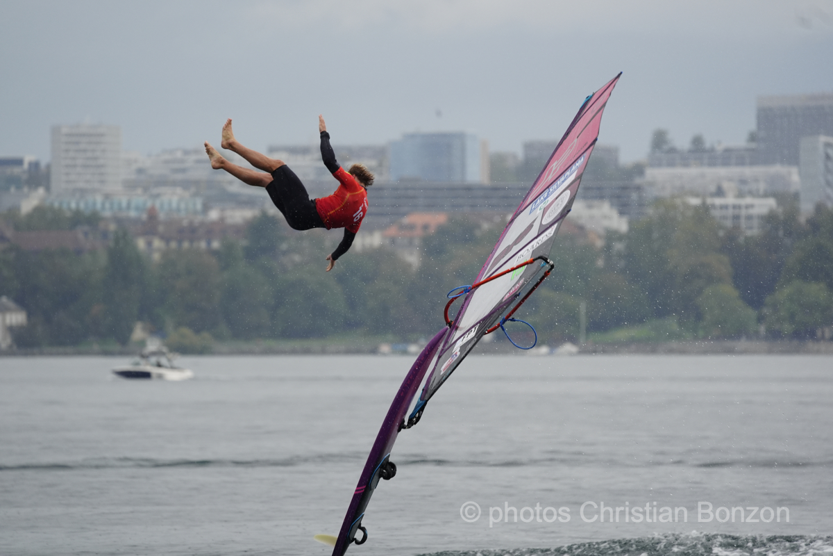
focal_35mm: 312
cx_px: 416
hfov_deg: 6.6
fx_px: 7219
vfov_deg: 4.4
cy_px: 278
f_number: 5.6
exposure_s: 1/1000
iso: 1000
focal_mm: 312
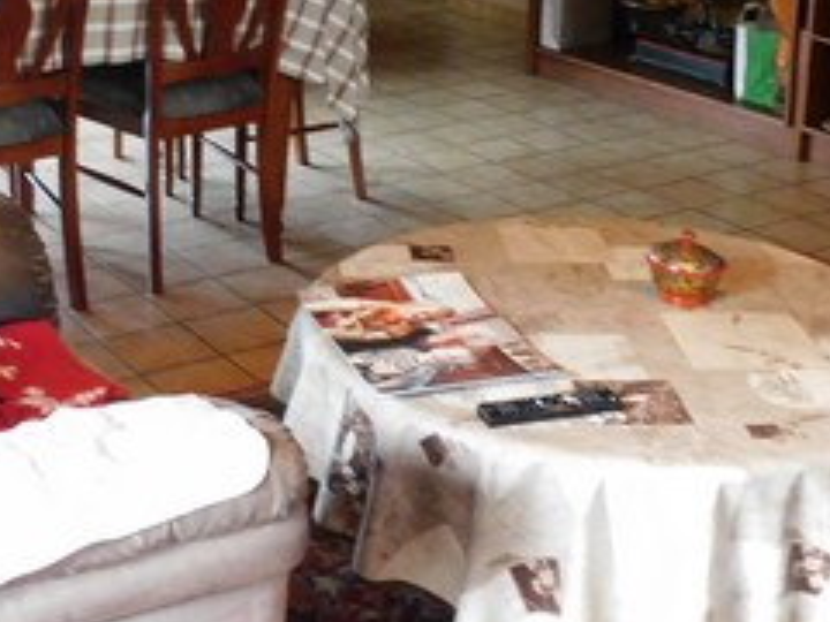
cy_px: 24
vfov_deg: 22.2
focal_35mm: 64
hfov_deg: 30.0
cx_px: 249
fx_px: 1535
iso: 400
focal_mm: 4.3
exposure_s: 1/15
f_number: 3.3
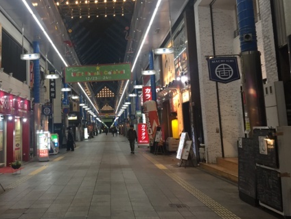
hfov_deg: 44.9
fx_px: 345
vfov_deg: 34.9
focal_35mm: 41
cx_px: 90
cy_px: 77
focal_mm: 4.15
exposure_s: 1/30
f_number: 2.2
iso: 40
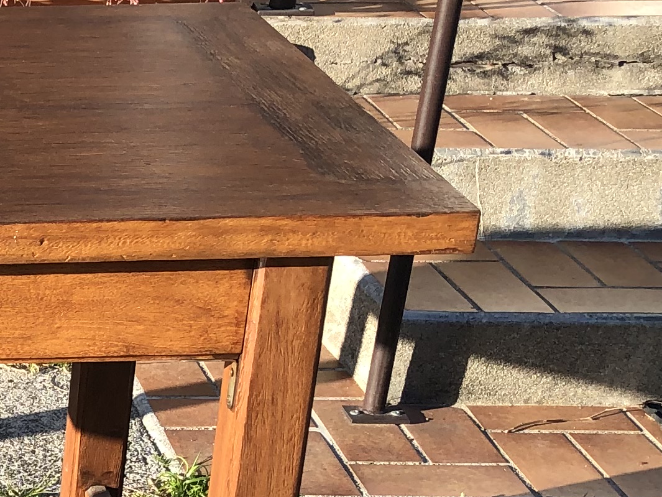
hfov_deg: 16.5
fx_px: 2027
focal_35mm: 106
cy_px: 636
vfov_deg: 13.5
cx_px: -398
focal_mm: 4
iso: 20
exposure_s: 1/384
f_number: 1.8
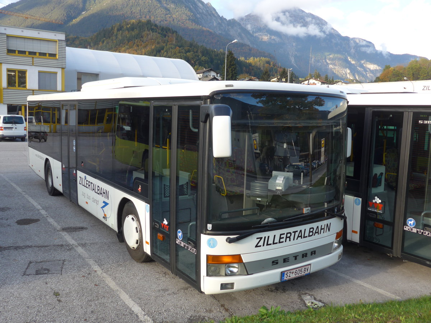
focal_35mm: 34
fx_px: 423
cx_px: 216
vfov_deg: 41.8
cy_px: 162
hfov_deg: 54.0
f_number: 2.8
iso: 80
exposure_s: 1/200
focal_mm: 7
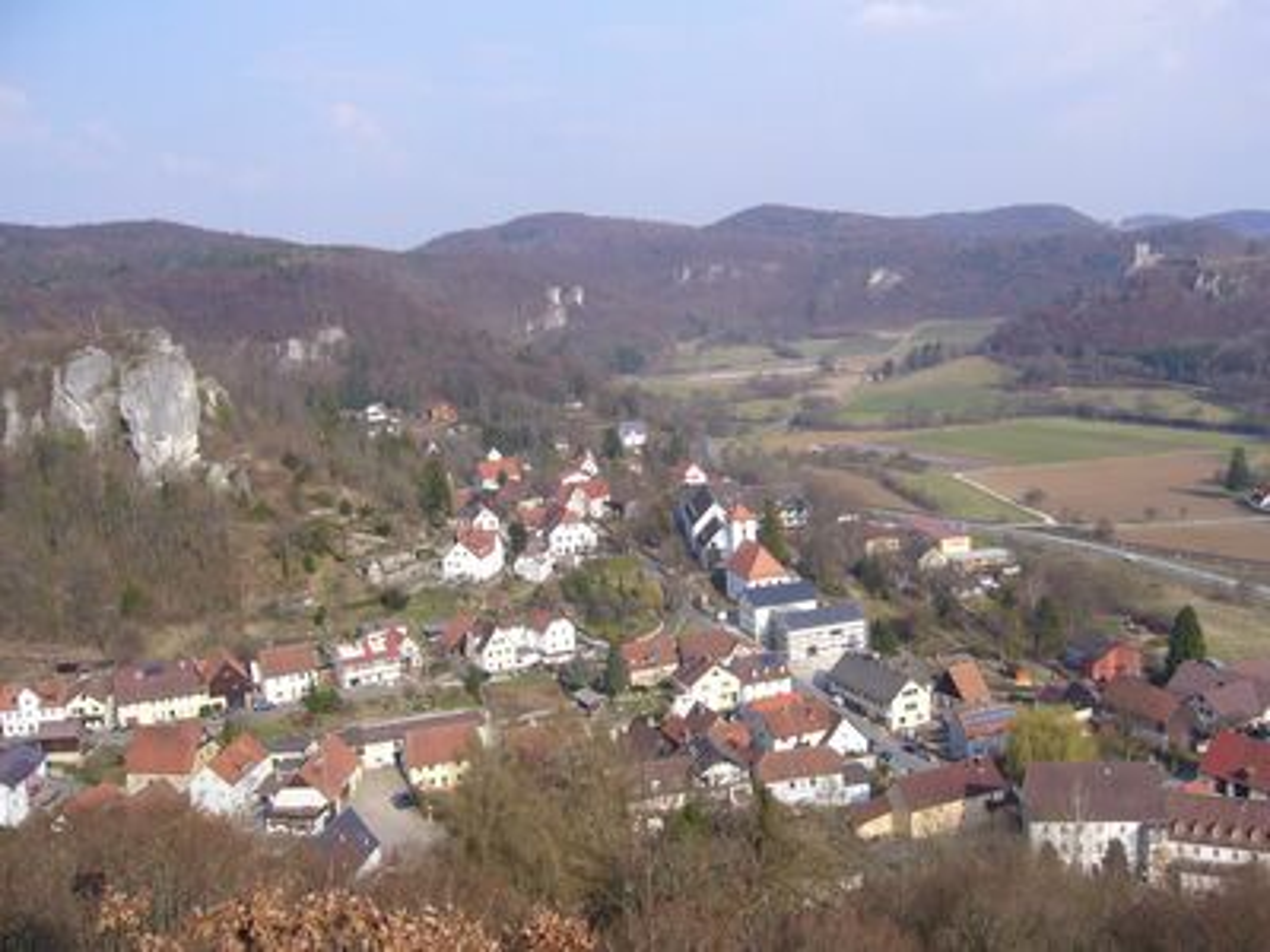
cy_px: 476
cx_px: 635
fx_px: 1284
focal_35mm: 35
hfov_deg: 52.6
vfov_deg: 40.7
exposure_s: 1/250
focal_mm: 5.8
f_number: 5.6
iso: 80
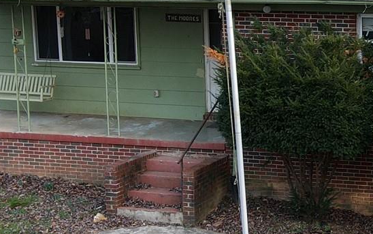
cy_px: 89
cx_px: 398
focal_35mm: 95
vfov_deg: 13.8
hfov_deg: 20.9
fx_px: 966
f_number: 2.8
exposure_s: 1/50
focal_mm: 4.5
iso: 110
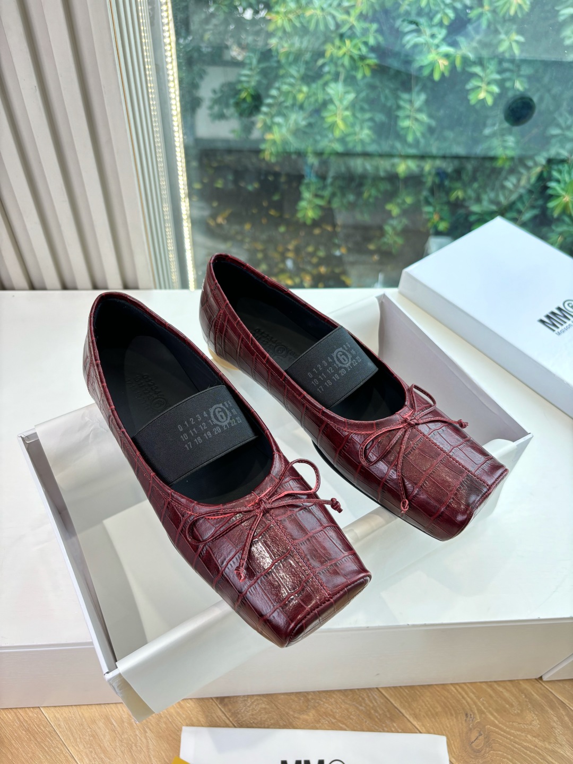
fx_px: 574
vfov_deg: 67.3
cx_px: 286
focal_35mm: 26
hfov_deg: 53.1
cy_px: 382
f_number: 1.6
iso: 50
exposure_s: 1/121
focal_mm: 5.96
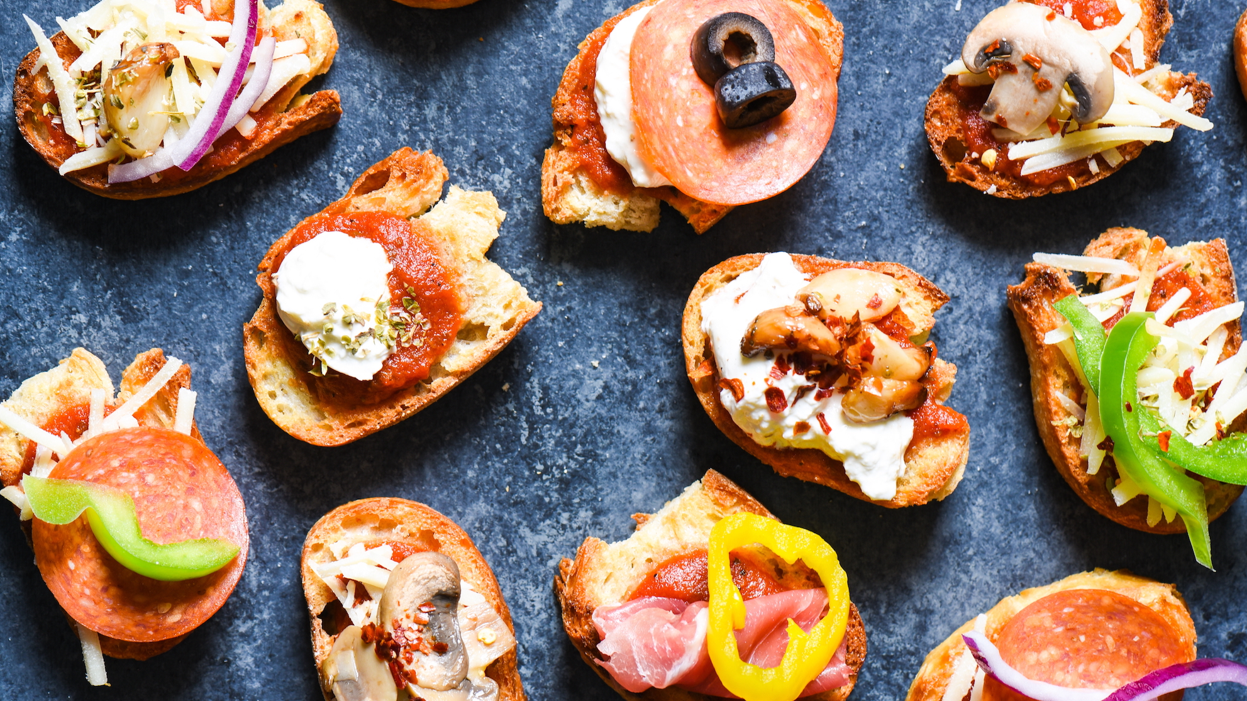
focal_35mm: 111
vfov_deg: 10.9
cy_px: 391
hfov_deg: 19.3
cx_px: 621
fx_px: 3670
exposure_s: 2
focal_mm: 105
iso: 200
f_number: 10
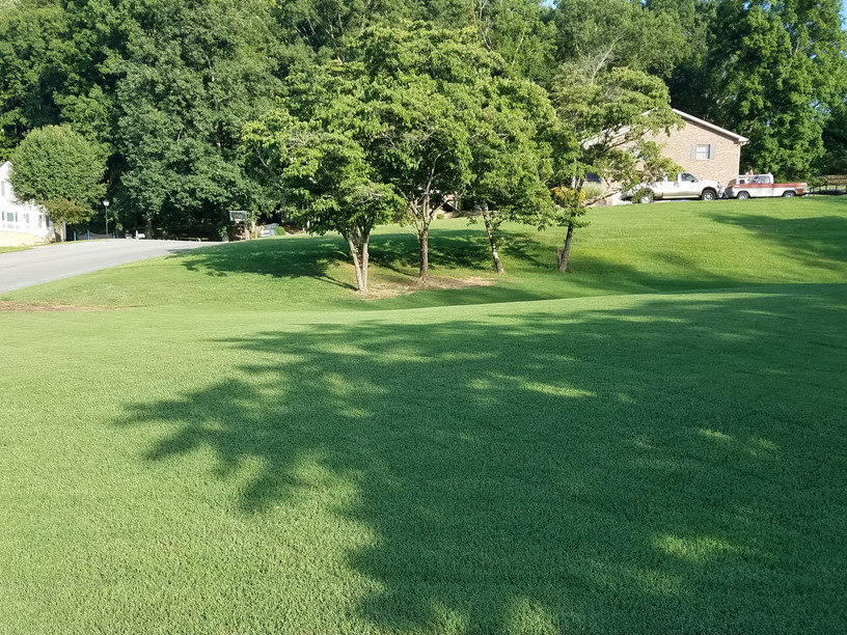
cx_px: 454
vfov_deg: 41.4
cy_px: 413
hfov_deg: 53.9
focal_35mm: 34
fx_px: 832
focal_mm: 4.2
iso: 50
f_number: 1.7
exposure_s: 1/658
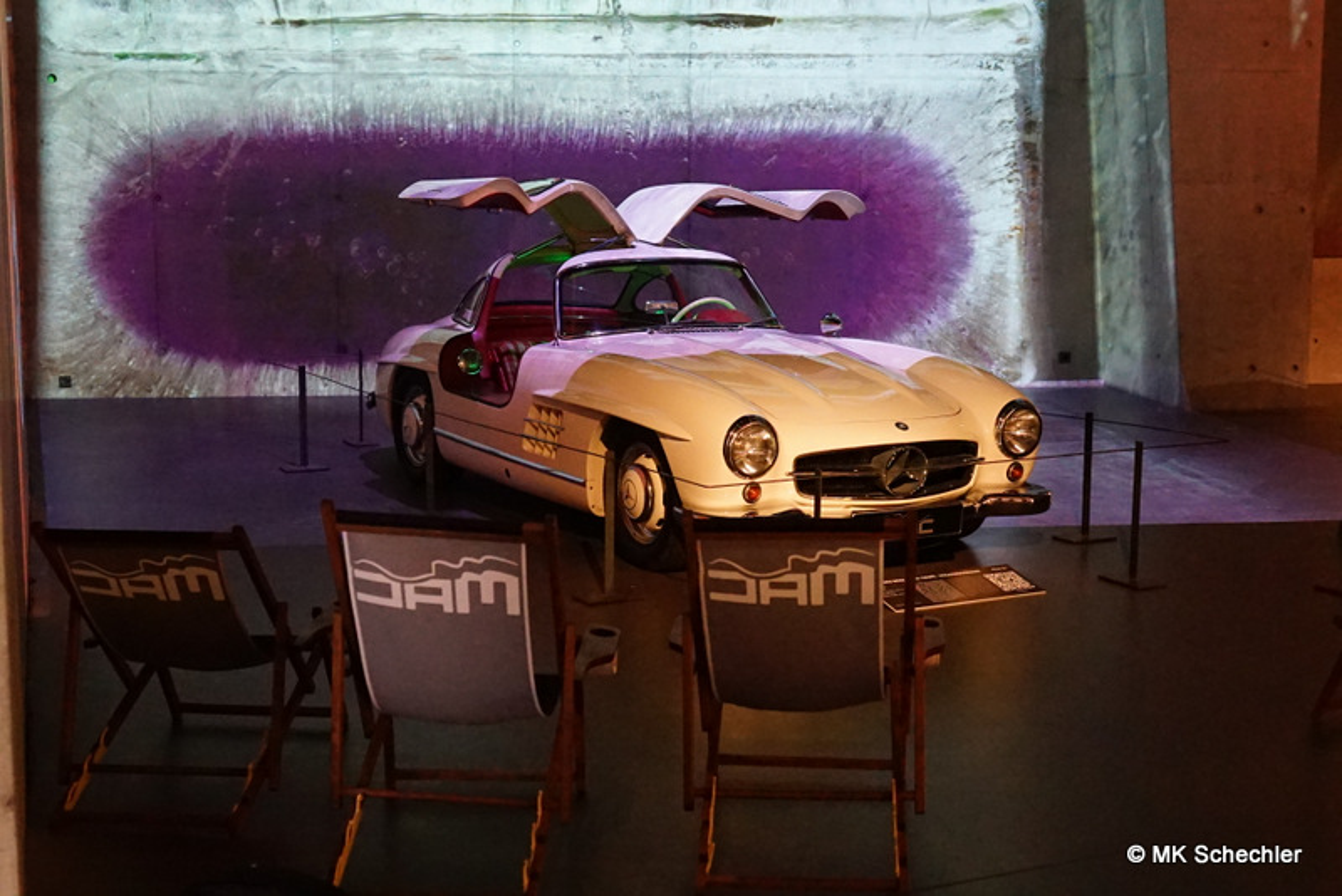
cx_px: 671
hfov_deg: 38.2
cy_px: 448
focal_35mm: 52
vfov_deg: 26.0
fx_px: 1939
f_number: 3.5
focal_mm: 35
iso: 6400
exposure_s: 1/60
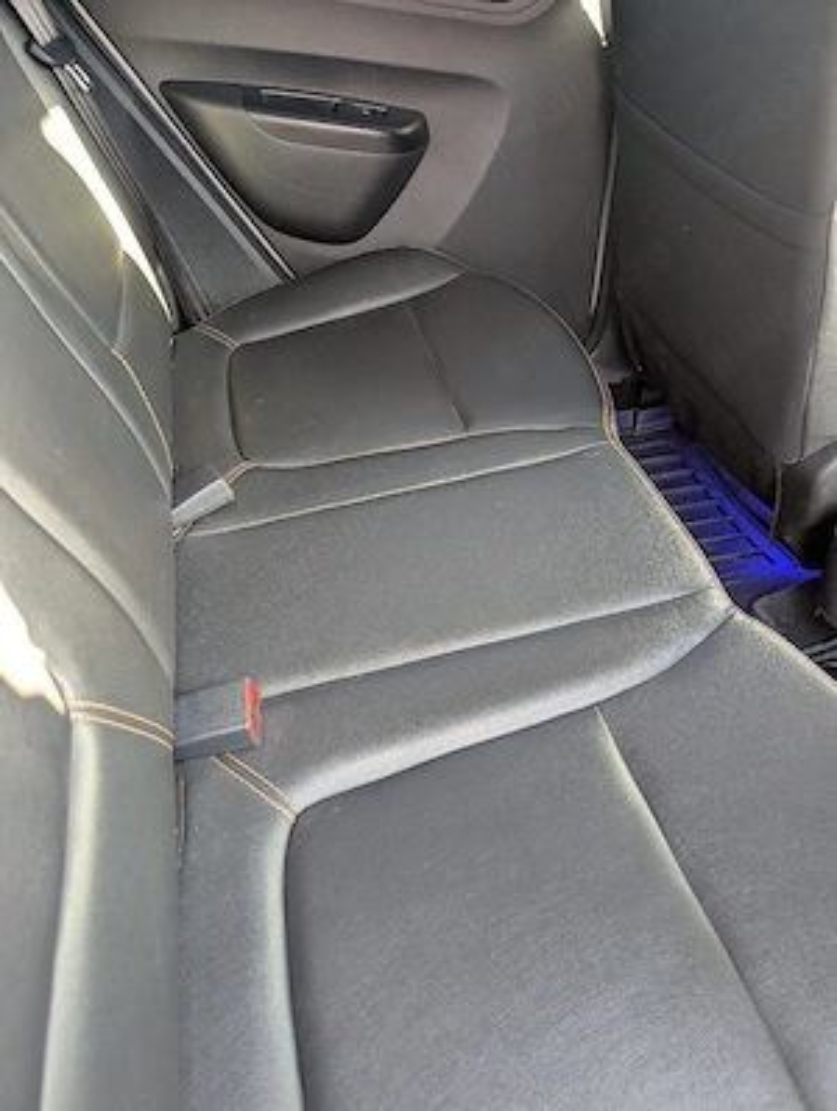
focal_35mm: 24
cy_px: 556
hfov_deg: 57.0
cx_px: 418
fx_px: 771
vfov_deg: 71.5
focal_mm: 6.9
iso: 196
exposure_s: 1/59.2
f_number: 1.68
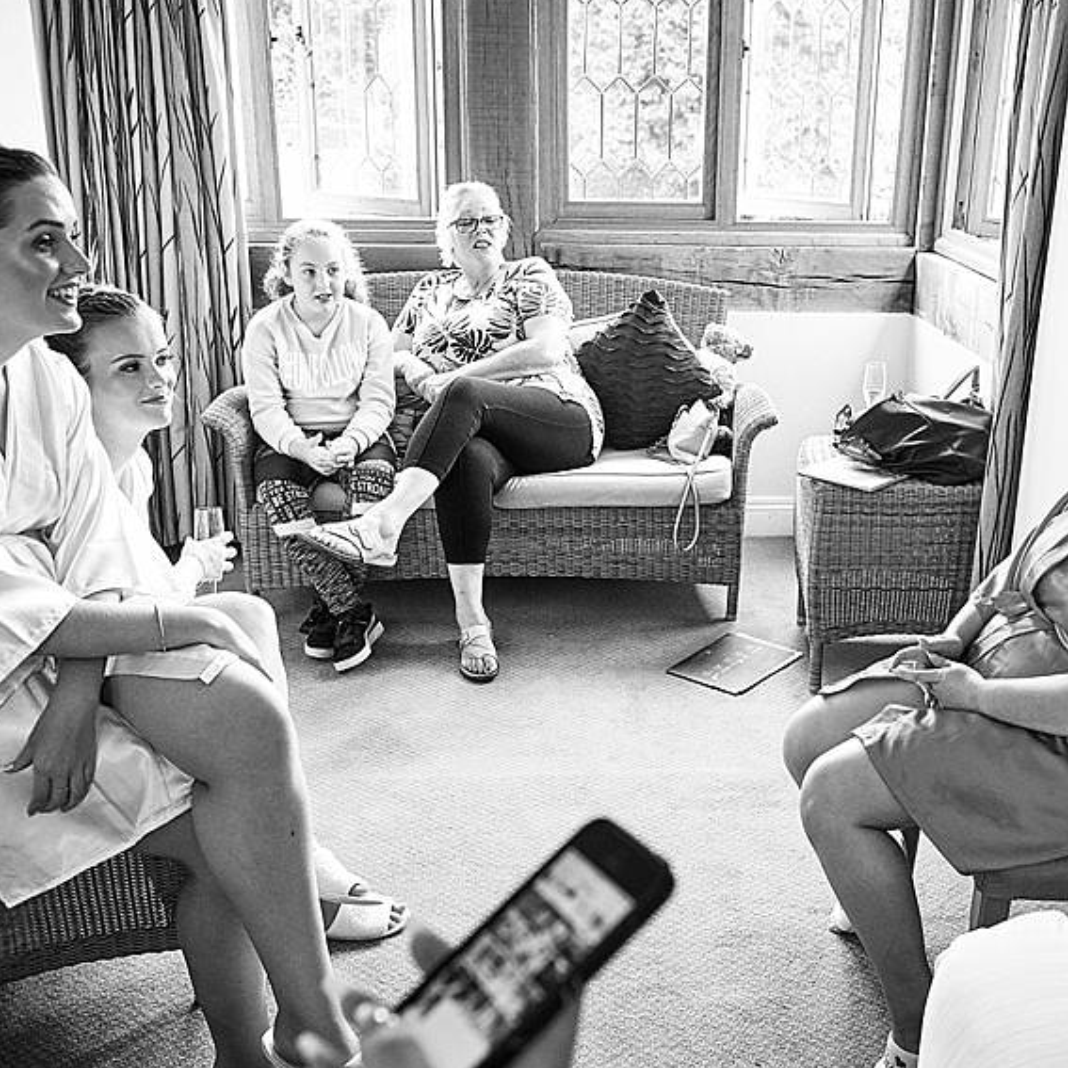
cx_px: 671
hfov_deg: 45.6
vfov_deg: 46.0
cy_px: 542
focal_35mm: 36
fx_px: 1257
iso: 1600
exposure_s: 1/200
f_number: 2.8
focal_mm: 16
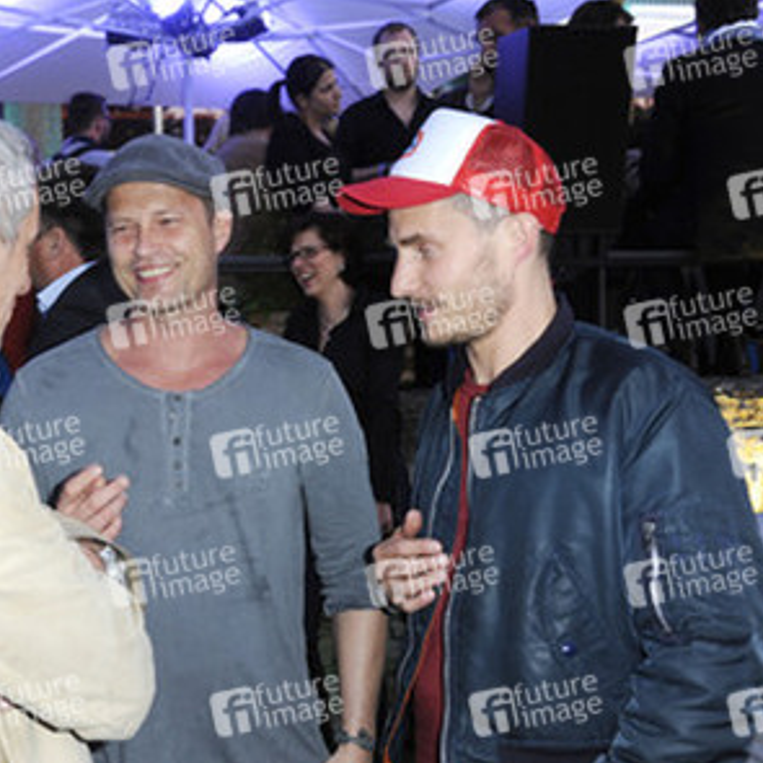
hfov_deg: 32.3
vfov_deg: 32.8
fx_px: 1297
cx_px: 208
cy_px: 383
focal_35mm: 52
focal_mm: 40
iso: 800
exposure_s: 1/50
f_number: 5.6
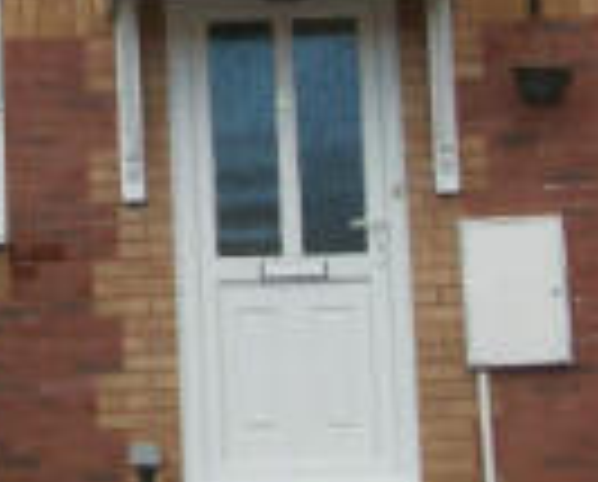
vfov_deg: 7.3
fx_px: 3707
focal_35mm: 209
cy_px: -155
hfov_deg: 9.1
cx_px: -124
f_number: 3.6
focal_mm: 8.8
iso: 80
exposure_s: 1/255
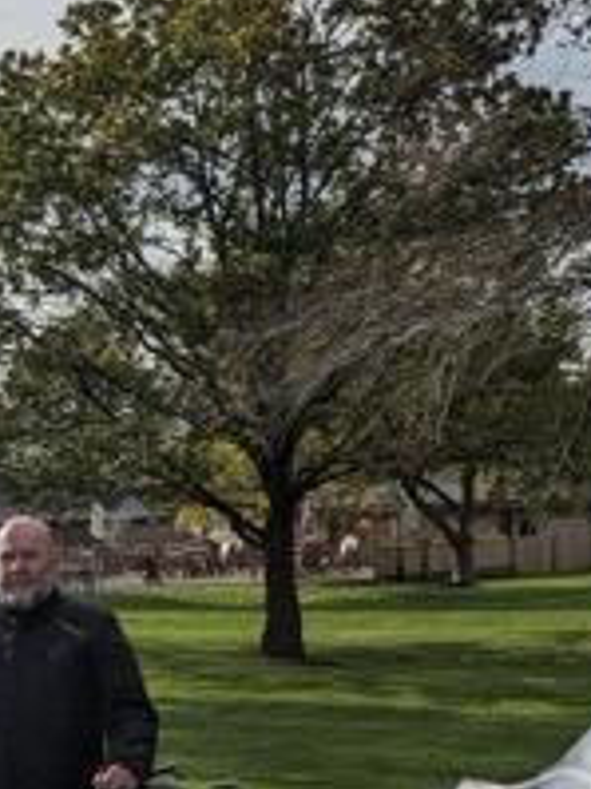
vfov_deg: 21.9
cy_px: 730
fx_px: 1983
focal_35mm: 87
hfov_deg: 16.3
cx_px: -111
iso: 96
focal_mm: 4.38
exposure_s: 1/11765
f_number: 1.73
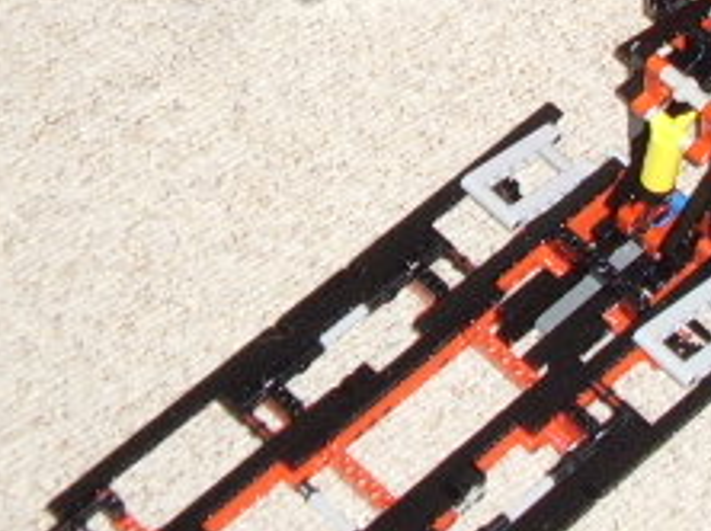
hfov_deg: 14.8
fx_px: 2606
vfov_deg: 11.4
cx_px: 935
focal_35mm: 127
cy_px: -106
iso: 259
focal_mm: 8.4
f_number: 3.4
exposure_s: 1/60
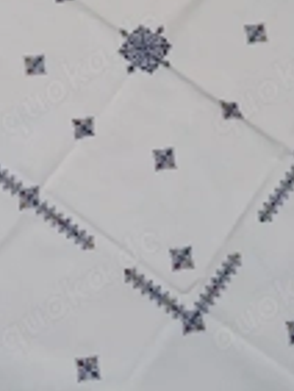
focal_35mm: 71
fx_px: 803
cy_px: 103
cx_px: 139
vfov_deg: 27.0
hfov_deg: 20.8
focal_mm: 4.65
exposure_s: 1/50
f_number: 1.8
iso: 400
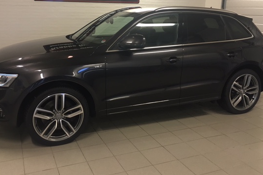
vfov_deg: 36.6
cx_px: 117
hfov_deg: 53.0
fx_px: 263
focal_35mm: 36
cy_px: 65
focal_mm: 4.15
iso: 125
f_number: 2.2
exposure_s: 1/33
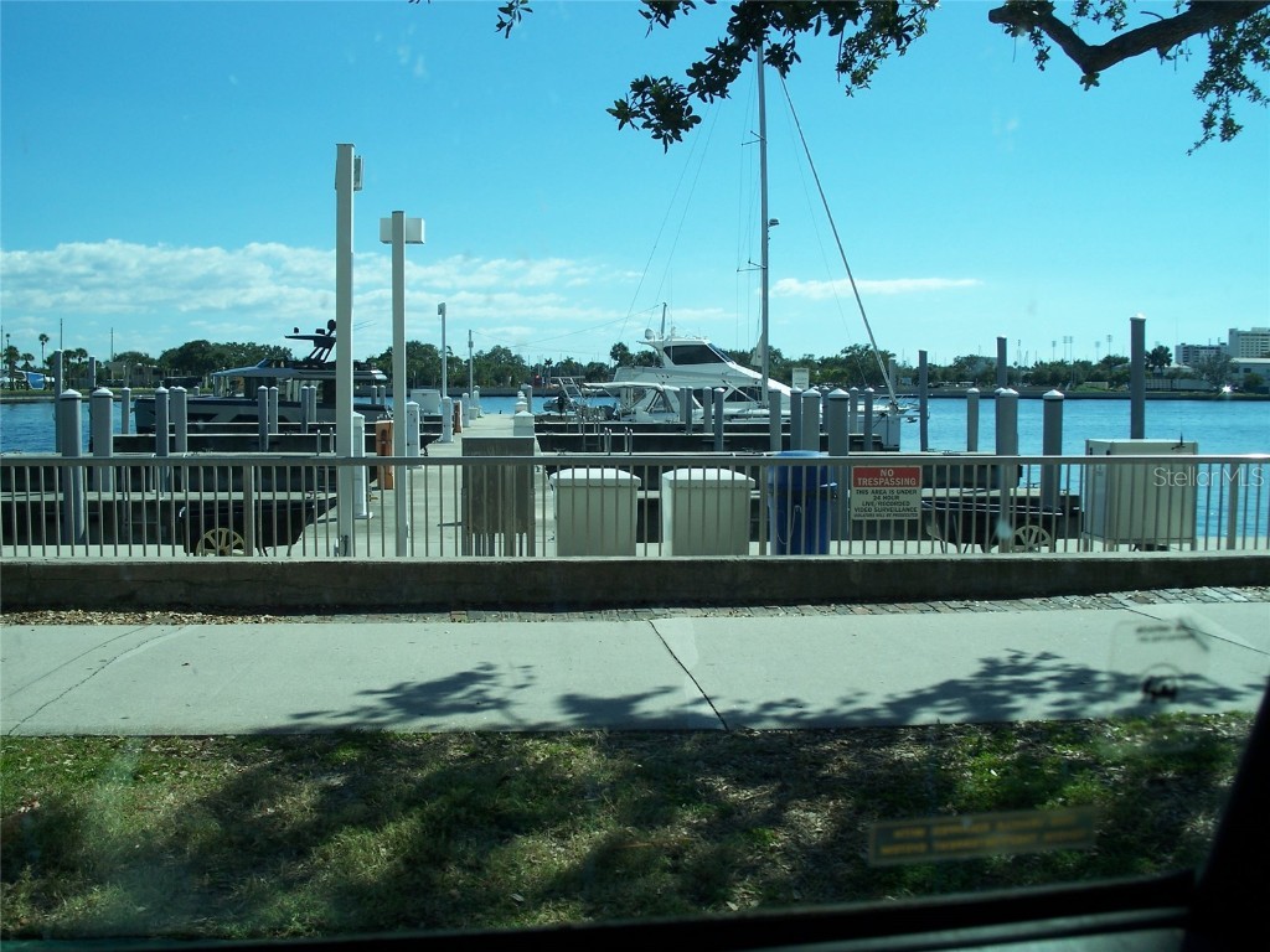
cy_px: 476
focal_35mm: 37
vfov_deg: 38.7
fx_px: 1357
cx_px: 635
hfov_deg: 50.1
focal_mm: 7.8
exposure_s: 1/500
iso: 64
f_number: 4
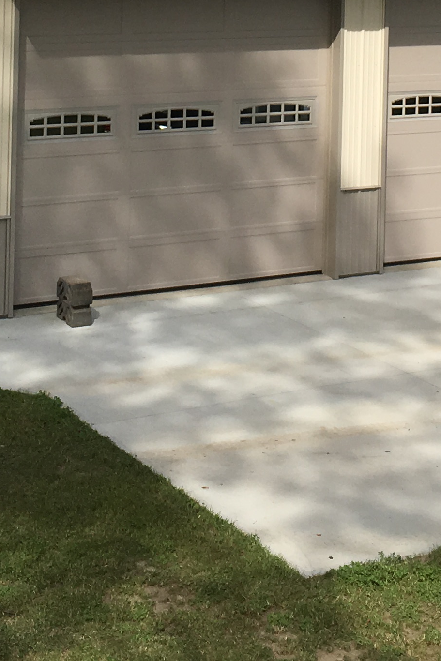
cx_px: 242
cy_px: -69
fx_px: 1635
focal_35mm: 89
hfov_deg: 15.4
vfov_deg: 21.7
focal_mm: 4.15
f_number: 2.2
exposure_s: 1/2137
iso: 25
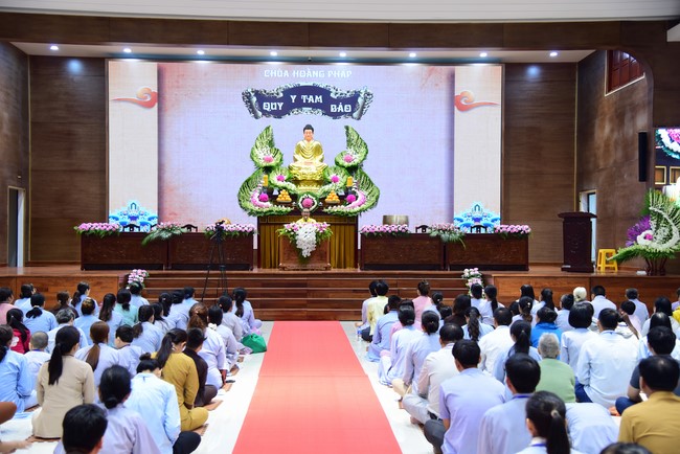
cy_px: 227
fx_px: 945
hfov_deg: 39.6
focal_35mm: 50
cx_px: 340
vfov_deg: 27.0
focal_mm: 50
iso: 1000
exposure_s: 1/40
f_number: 4
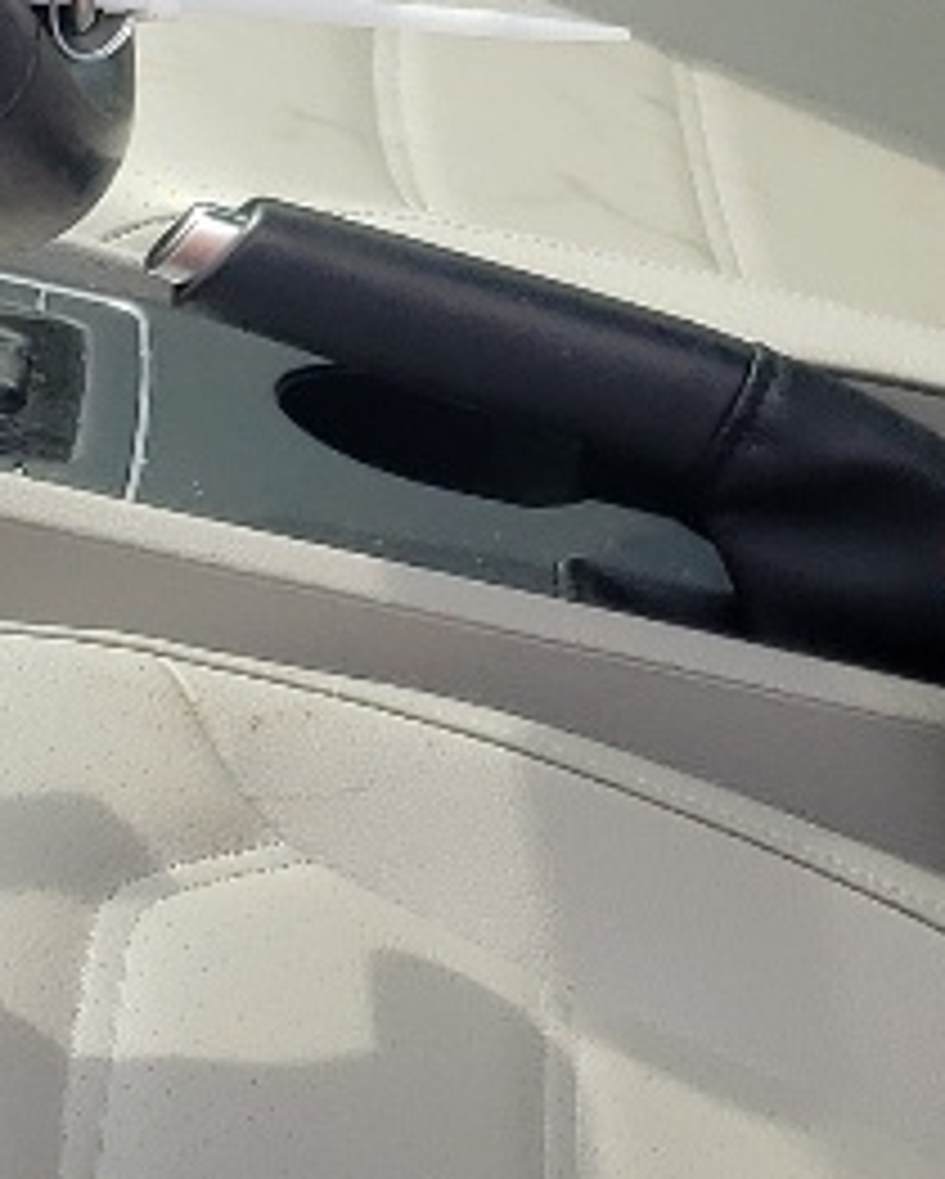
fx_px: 5413
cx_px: 382
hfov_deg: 10.0
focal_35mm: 155
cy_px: 274
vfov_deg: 12.4
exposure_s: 1/909
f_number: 1.5
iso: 50
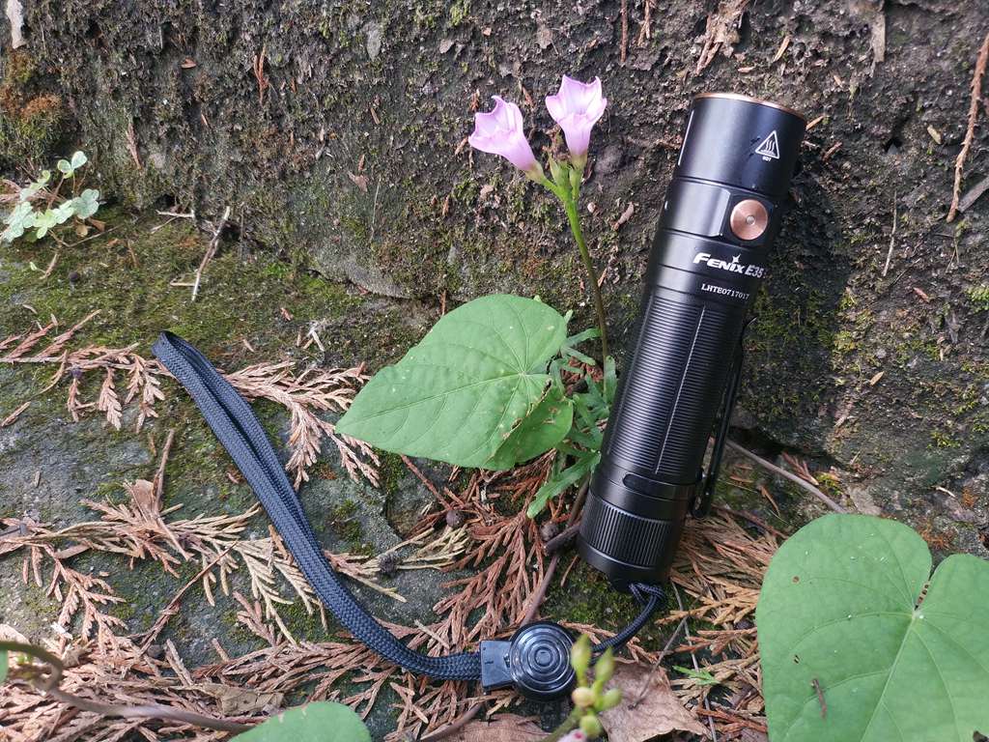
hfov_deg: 56.8
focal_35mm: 32
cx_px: 494
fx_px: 914
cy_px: 371
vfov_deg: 44.2
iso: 100
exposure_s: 1/50
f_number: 2
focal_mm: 4.5
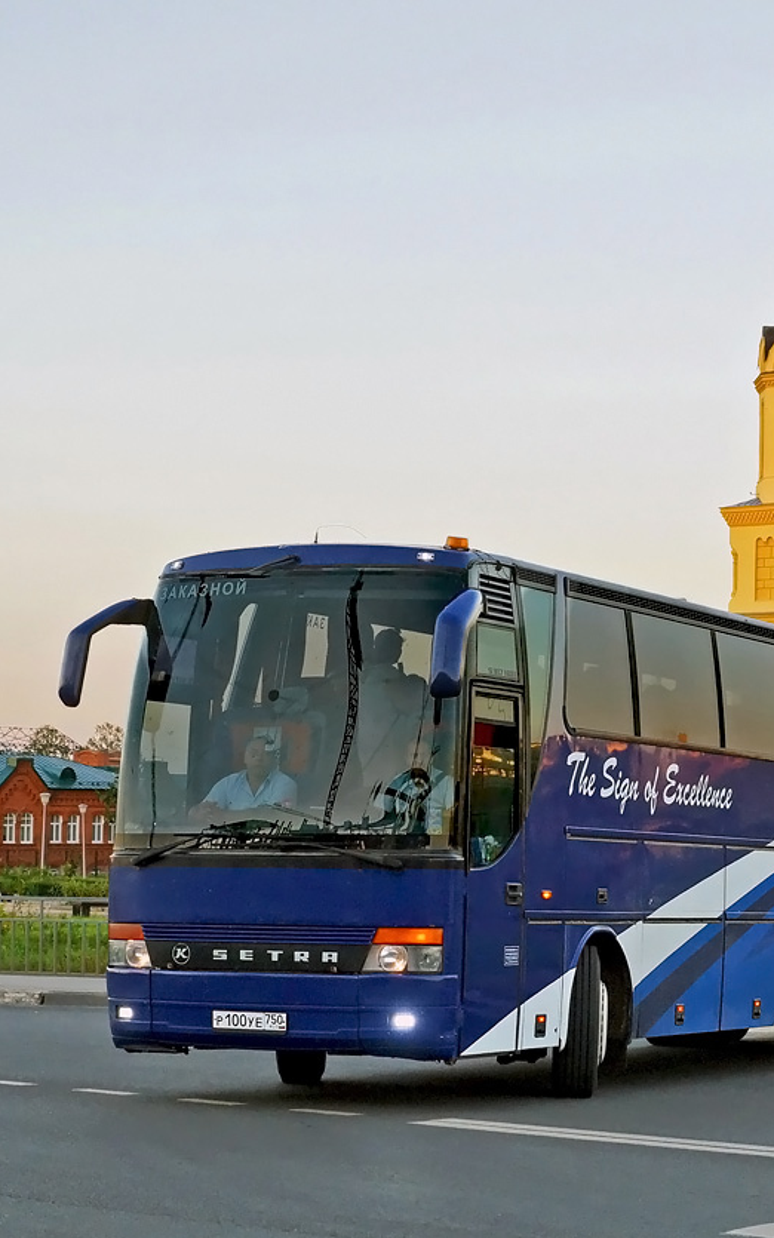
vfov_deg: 25.6
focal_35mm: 81
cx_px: 552
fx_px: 2726
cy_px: 621
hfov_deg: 16.1
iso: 400
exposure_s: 1/250
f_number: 5.6
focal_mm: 35
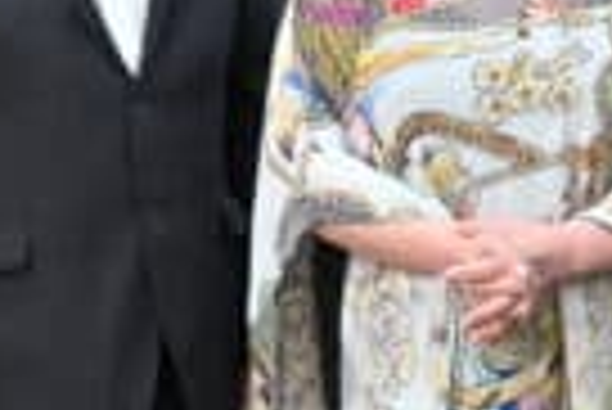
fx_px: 3131
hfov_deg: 11.0
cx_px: 644
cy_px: 234
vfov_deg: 7.5
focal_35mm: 184
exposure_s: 1/40
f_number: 4.2
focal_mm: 24
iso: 160
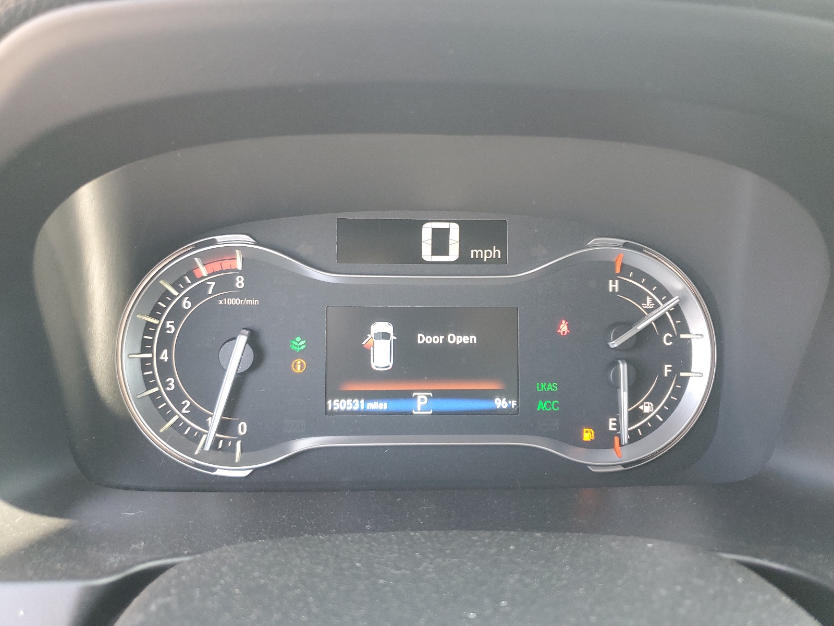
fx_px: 626
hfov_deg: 67.3
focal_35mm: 26
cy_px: 313
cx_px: 417
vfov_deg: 53.1
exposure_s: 1/60.2
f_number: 1.5
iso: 126
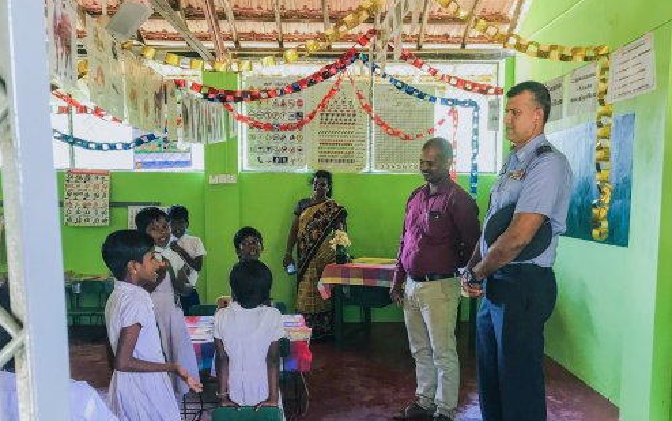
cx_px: 360
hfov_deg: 59.6
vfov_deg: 39.2
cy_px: 259
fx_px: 586
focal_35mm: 32
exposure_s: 1/20
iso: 40
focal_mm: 3.99
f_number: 1.8
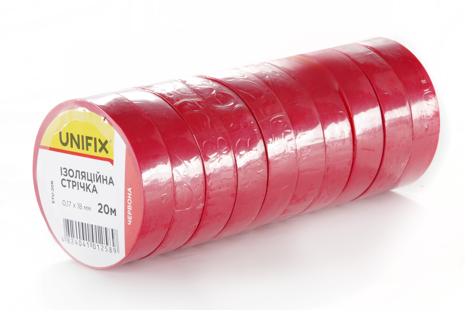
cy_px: 155
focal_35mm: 202
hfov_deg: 10.2
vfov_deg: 6.8
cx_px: 232
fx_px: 2609
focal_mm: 135
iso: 100
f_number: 14
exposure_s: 1/125
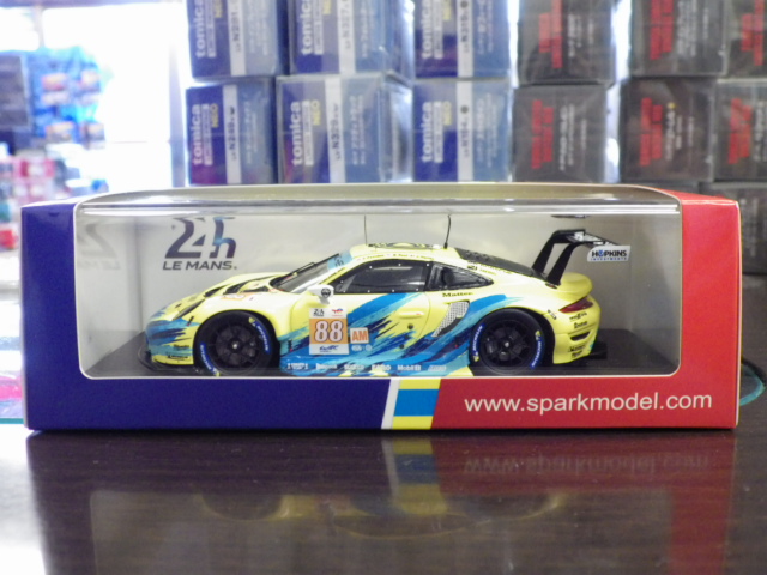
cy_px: 288
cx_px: 384
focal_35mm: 41
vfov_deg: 35.1
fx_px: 908
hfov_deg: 45.8
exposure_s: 1/40
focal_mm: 7.4
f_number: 3.6
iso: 800
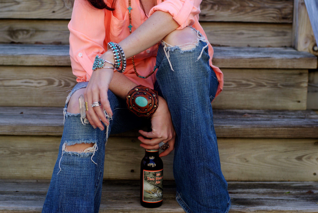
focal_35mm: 75
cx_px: 159
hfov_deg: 27.0
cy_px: 106
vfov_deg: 18.2
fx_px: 663
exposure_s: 1/200
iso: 100
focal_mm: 50
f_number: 2.8
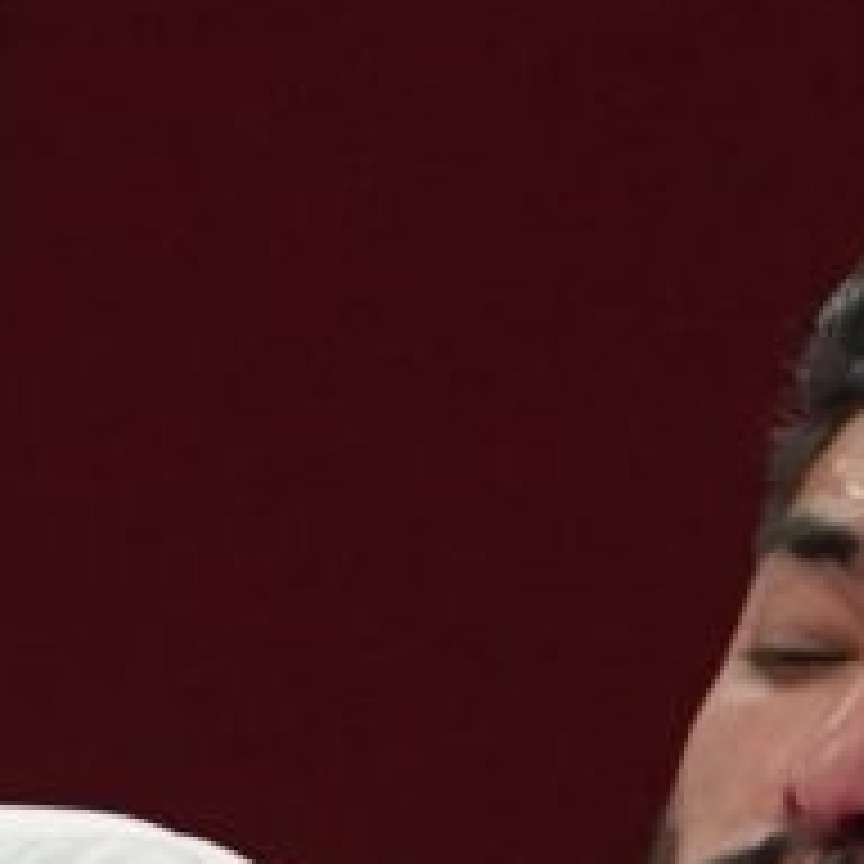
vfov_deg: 0.7
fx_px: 67208
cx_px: -792
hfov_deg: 0.7
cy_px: 1526
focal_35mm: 2380
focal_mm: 199
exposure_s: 1/500
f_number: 4
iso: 1250
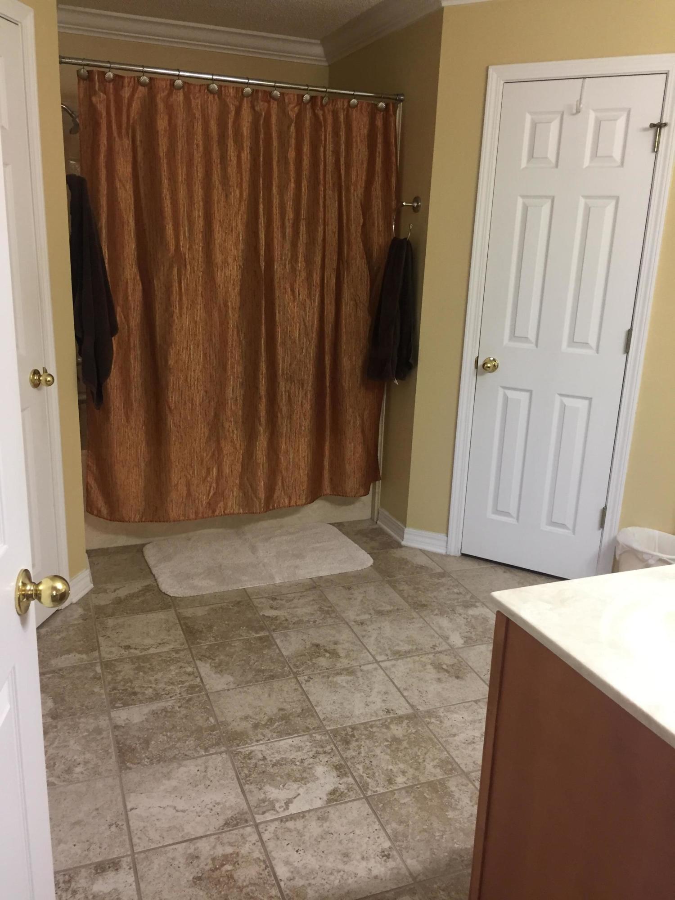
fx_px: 754
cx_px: 338
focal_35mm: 29
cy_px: 450
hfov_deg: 48.2
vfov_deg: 61.7
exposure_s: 1/30
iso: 100
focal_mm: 4.15
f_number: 2.2
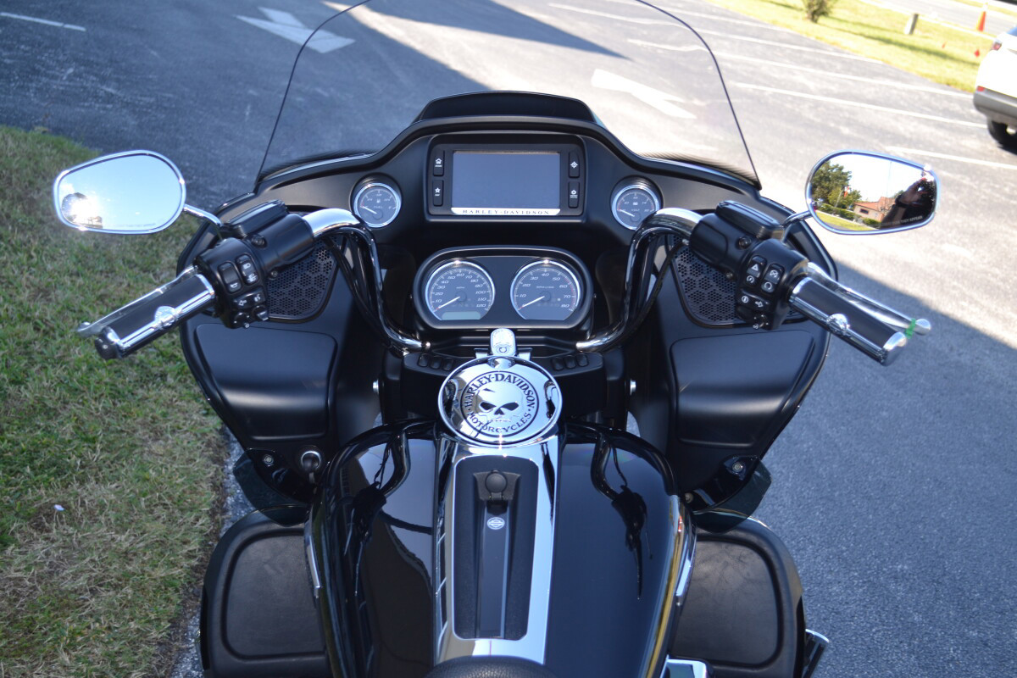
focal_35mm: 48
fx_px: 1356
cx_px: 508
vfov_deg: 28.1
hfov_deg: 41.1
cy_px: 339
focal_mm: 32
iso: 140
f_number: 4.8
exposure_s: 1/125
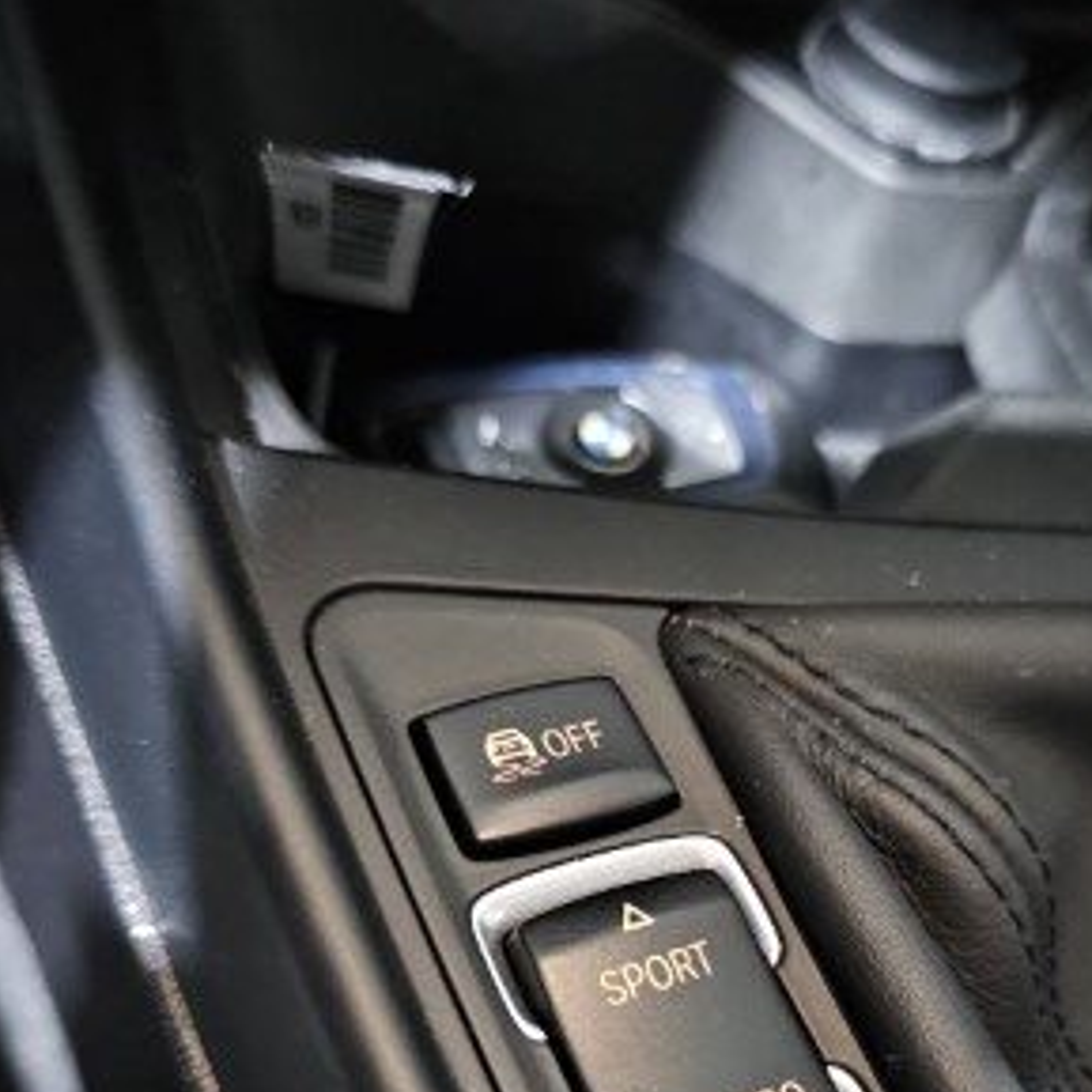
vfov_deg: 36.6
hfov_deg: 37.2
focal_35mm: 45
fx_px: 1606
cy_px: 831
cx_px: 718
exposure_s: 1/25
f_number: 1.7
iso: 1250
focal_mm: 6.3
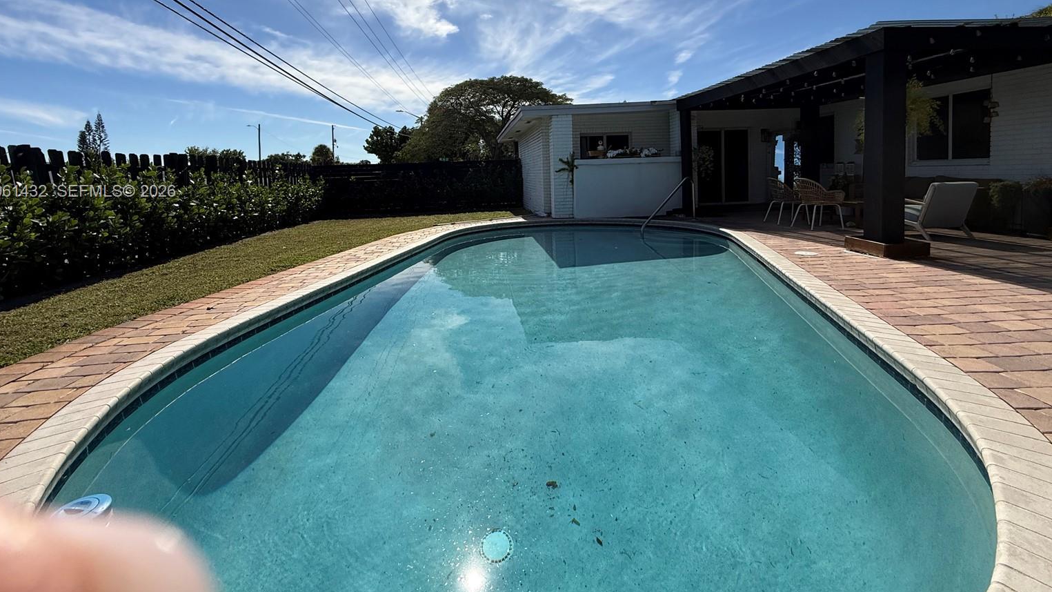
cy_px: 193
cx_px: 513
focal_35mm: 16
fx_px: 446
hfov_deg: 99.3
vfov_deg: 65.2
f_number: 2.2
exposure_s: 1/3663
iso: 50
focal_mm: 2.22
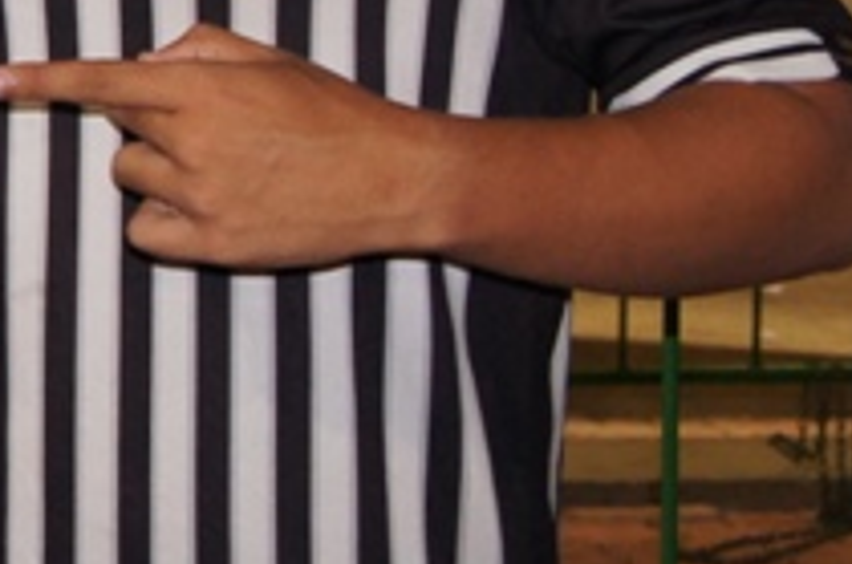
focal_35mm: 160
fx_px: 3778
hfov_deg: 11.8
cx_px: -694
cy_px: -233
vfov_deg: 8.4
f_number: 4
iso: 800
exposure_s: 1/60
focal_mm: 28
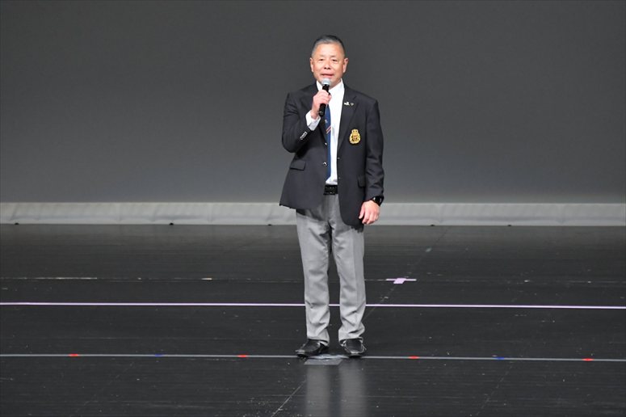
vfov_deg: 4.4
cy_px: 208
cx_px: 313
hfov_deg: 6.5
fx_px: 5475
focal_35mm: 315
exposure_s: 1/400
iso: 5000
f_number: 5.6
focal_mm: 210
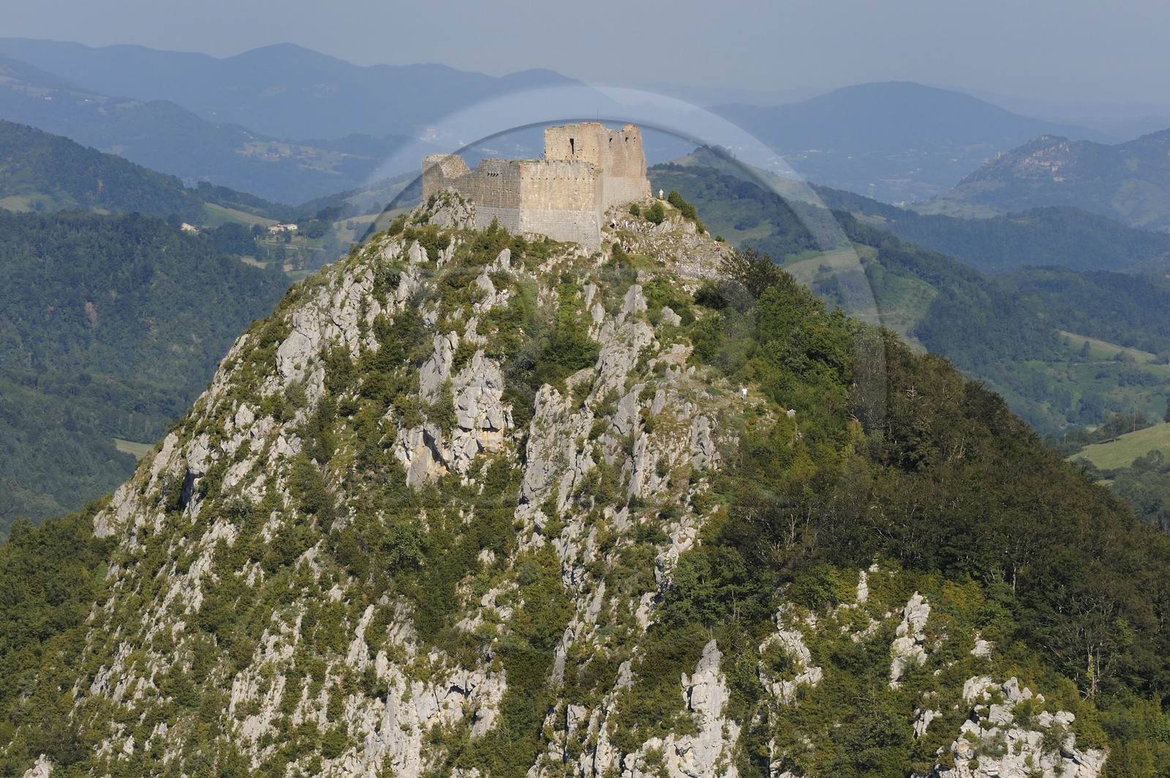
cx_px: 585
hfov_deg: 14.2
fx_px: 4709
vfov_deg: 9.4
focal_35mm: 145
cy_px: 389
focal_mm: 145
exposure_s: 1/1000
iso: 400
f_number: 9
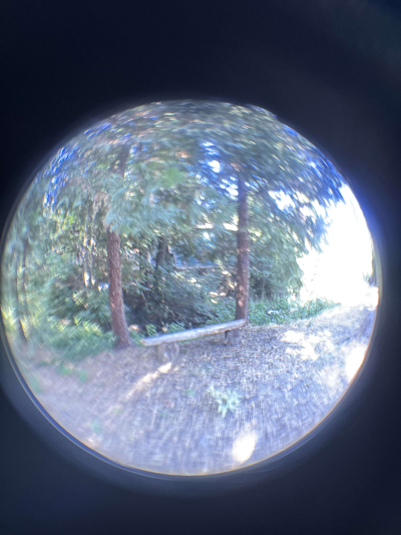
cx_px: 200
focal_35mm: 24
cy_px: 268
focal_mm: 6.76
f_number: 1.78
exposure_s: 1/60
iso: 250
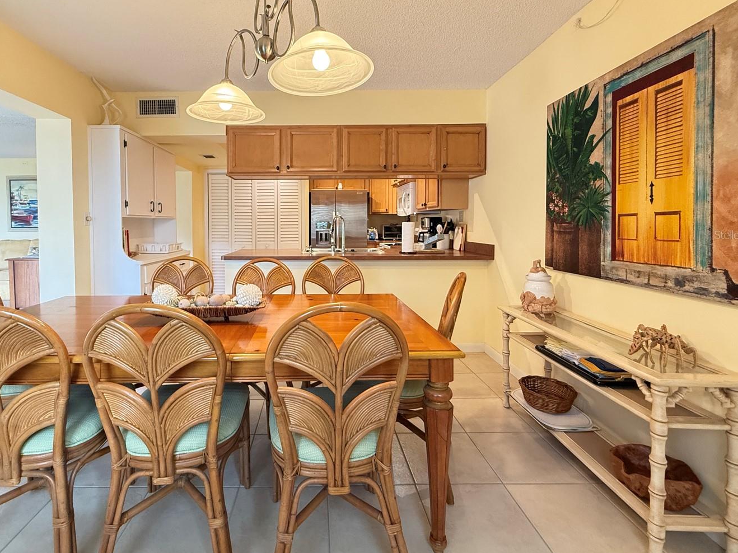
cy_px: 235
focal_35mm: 17
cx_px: 319
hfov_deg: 90.5
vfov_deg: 74.2
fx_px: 362
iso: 500
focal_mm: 2.22
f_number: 2.2
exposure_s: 1/120
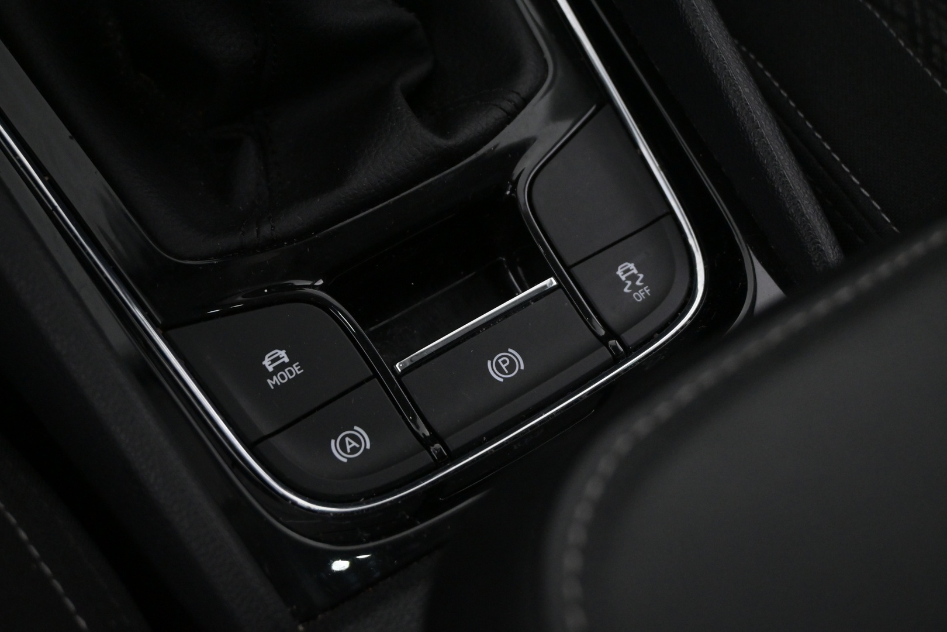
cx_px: 474
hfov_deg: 38.9
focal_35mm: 51
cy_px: 316
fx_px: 1341
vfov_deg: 26.5
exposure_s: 1/50
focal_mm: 34
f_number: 5
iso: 3200
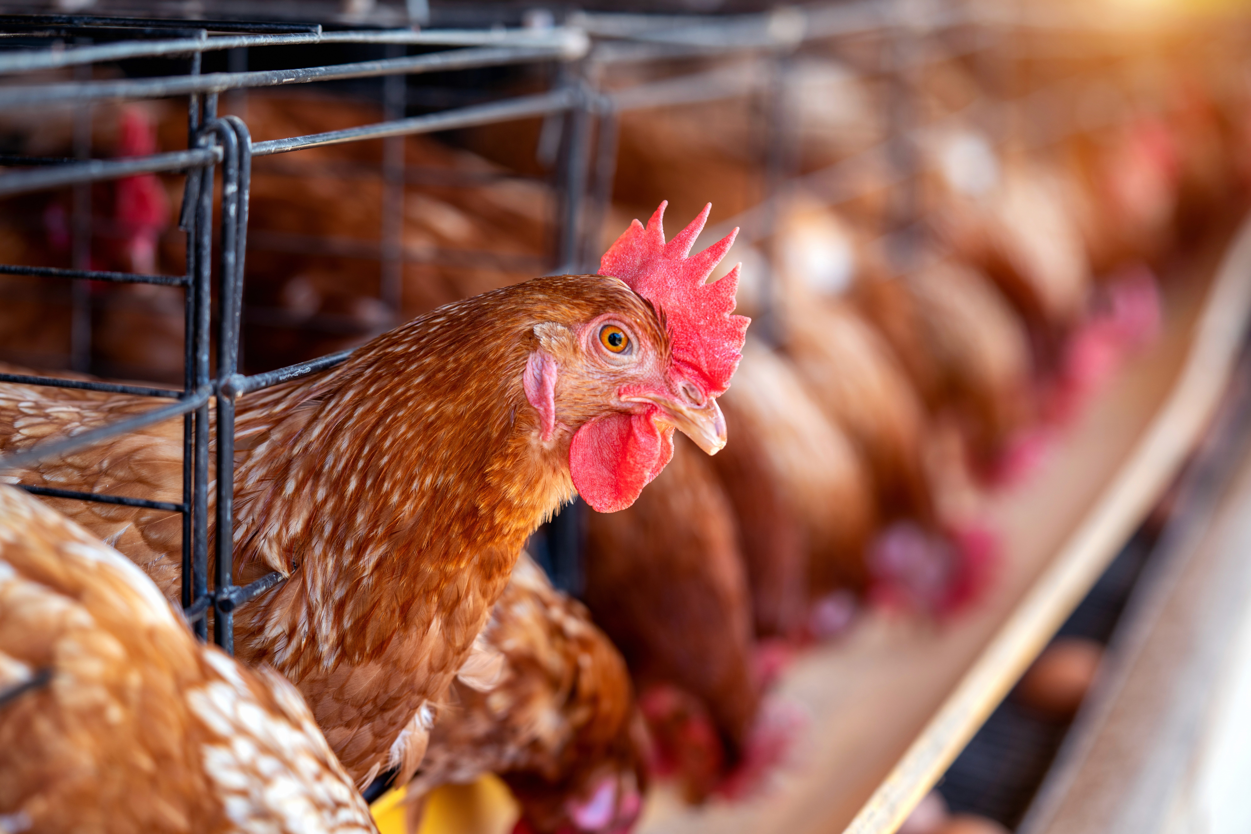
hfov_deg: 22.6
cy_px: 417
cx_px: 626
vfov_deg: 15.2
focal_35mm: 90
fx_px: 3128
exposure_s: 1/80
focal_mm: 90
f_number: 3.5
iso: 160
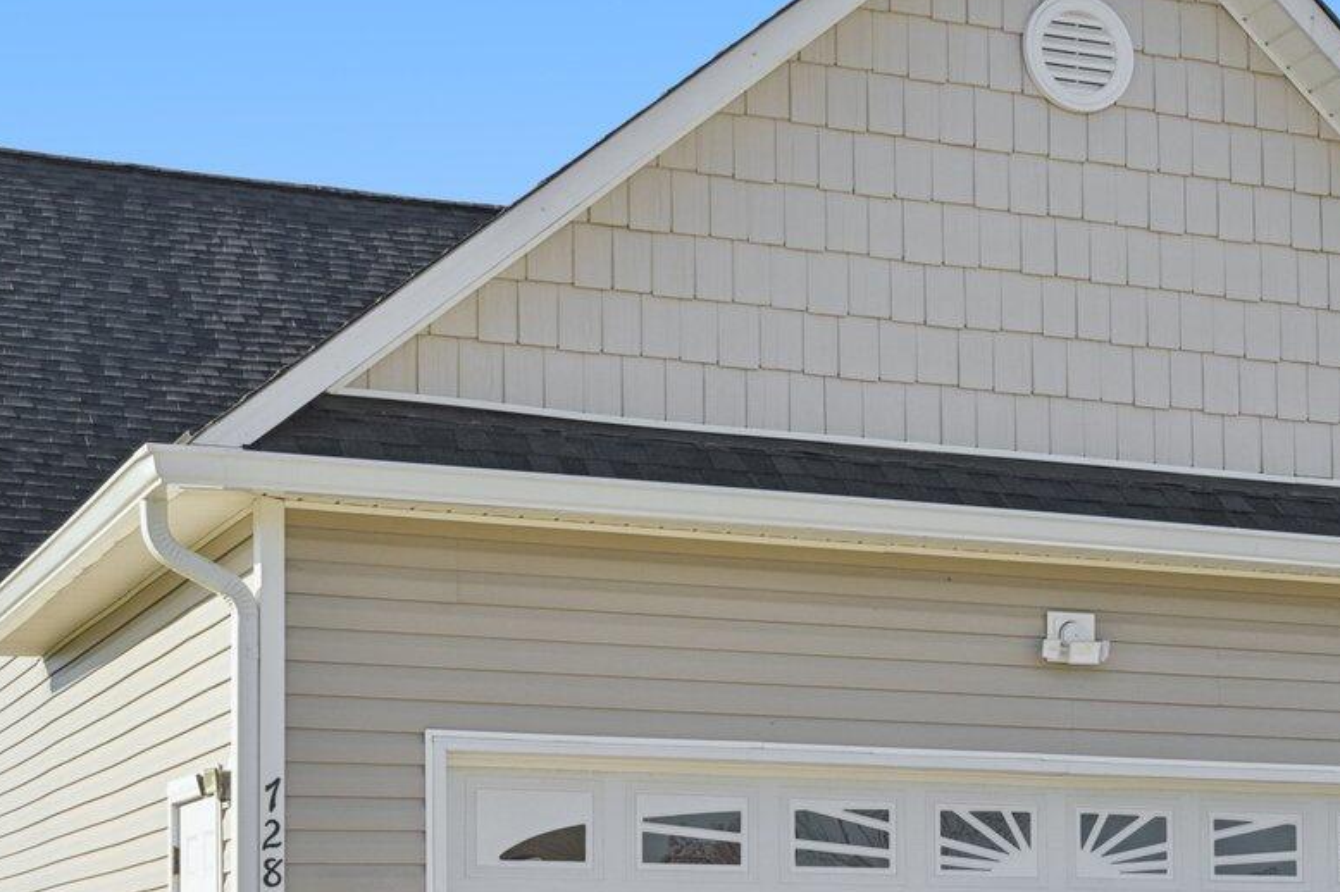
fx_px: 2939
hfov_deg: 25.1
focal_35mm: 79
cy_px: 664
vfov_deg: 17.2
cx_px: 1118
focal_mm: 30
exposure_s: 1/200
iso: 100
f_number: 8
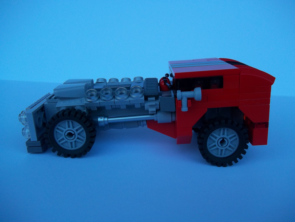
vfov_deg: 44.2
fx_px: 273
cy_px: 111
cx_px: 148
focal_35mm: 32
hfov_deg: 56.8
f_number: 2.9
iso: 80
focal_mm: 5.7
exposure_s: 1/30
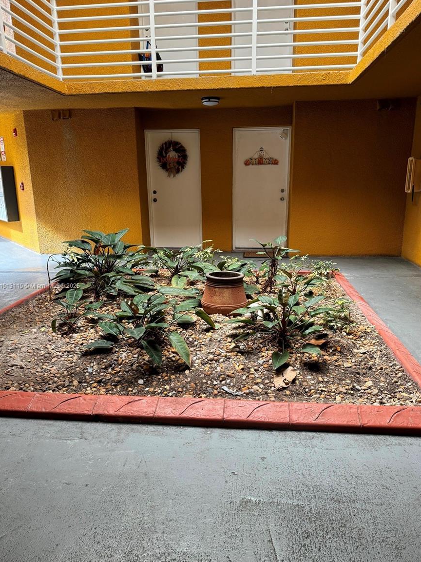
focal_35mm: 25
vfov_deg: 69.4
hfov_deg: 54.9
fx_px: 405
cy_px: 286
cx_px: 210
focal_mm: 6.86
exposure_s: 1/120
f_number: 1.78
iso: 200
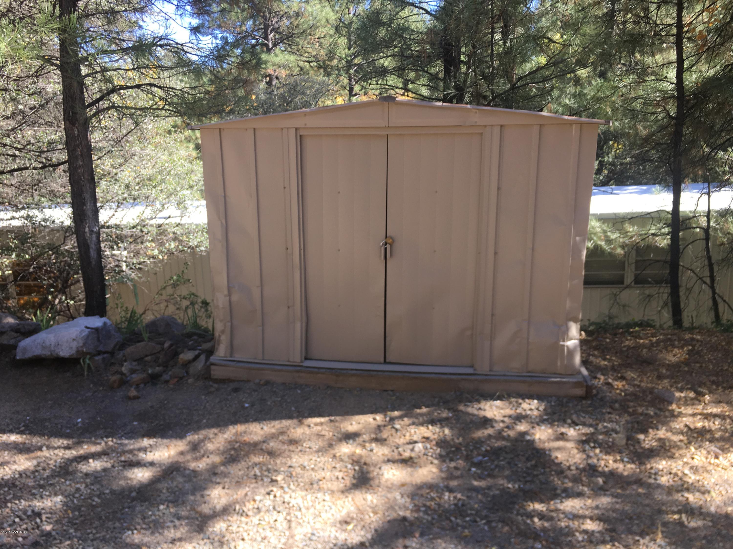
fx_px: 614
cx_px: 366
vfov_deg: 48.2
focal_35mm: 29
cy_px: 274
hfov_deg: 61.7
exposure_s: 1/220
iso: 25
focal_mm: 4.15
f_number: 2.2
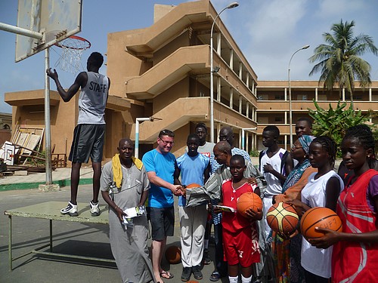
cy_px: 142
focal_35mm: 28
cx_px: 189
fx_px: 306
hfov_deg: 63.4
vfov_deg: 49.7
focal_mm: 5
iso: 80
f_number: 9
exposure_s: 1/200
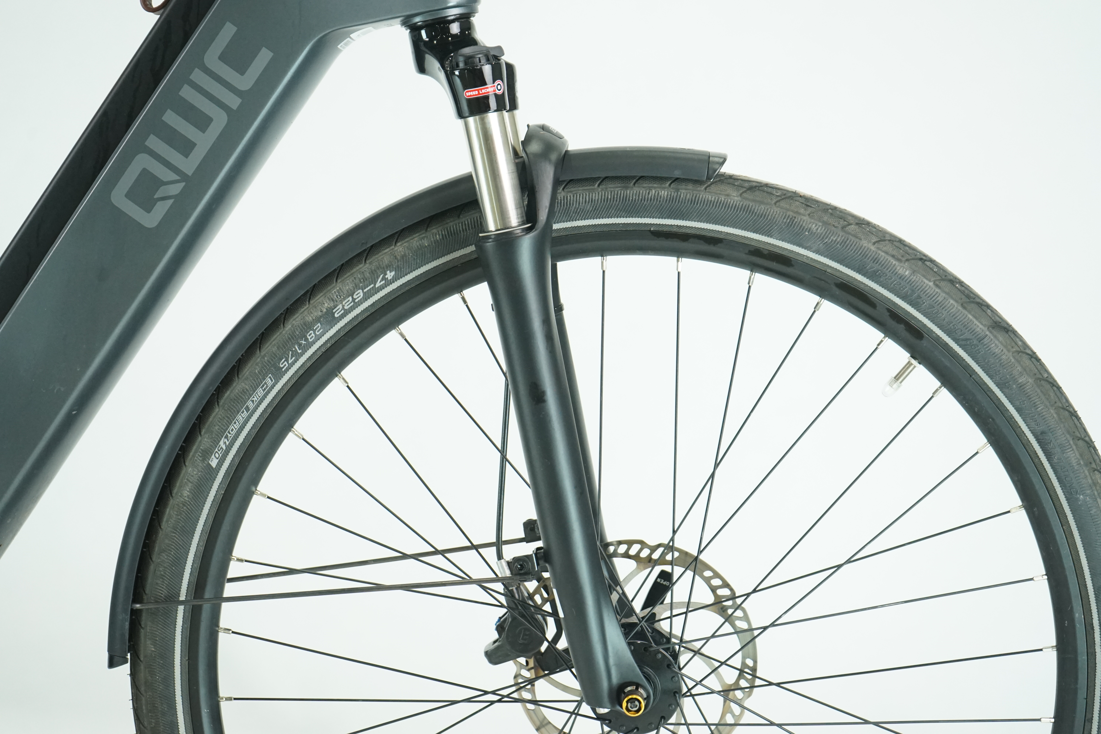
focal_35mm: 67
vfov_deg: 20.3
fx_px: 2049
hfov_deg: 30.1
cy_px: 367
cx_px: 550
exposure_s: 1/200
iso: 2500
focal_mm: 67
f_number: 6.3
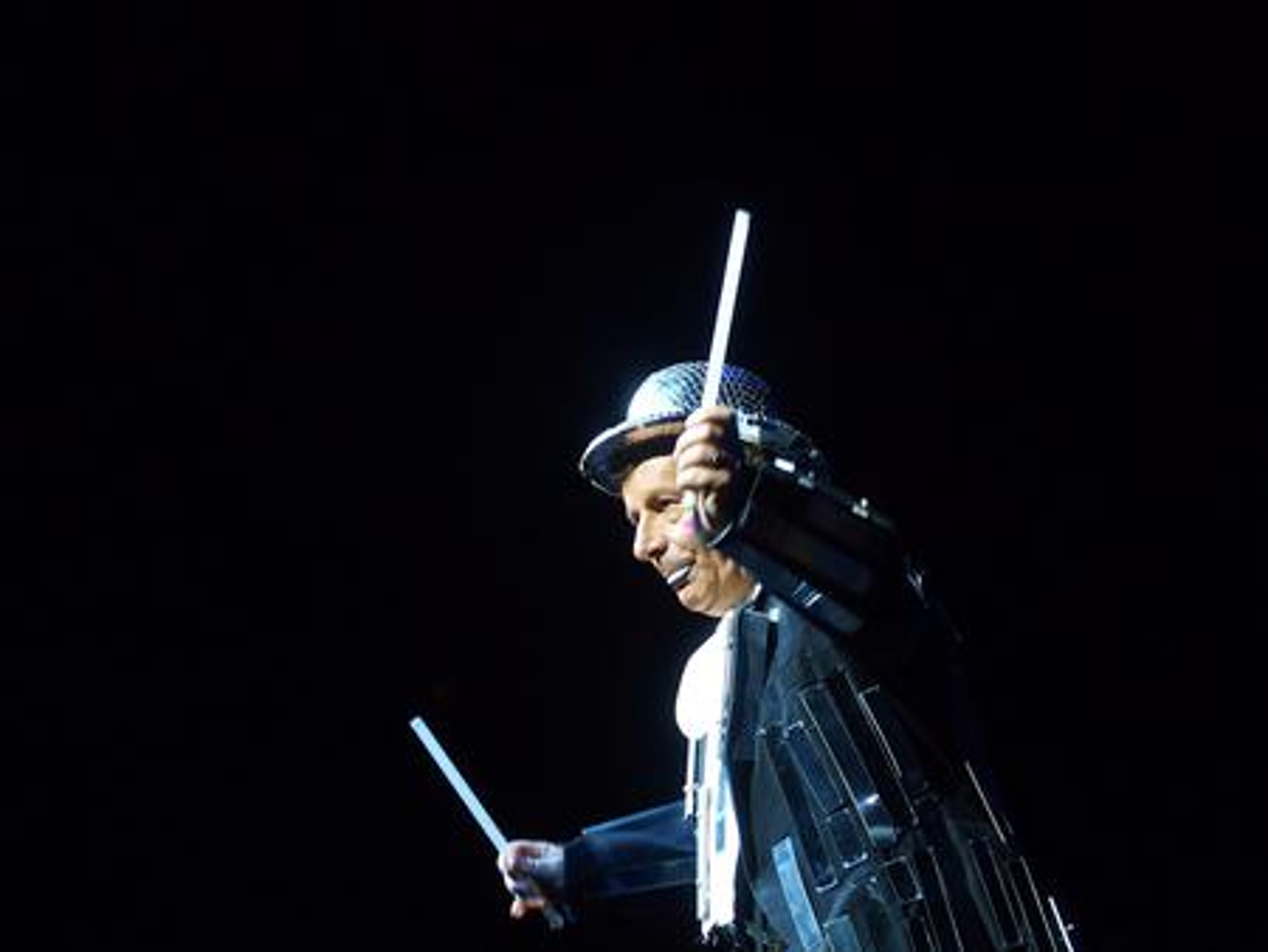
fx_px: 4105
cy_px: 476
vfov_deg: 13.2
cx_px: 634
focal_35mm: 112
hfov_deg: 17.6
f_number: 2.8
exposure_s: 1/100
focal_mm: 24
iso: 400
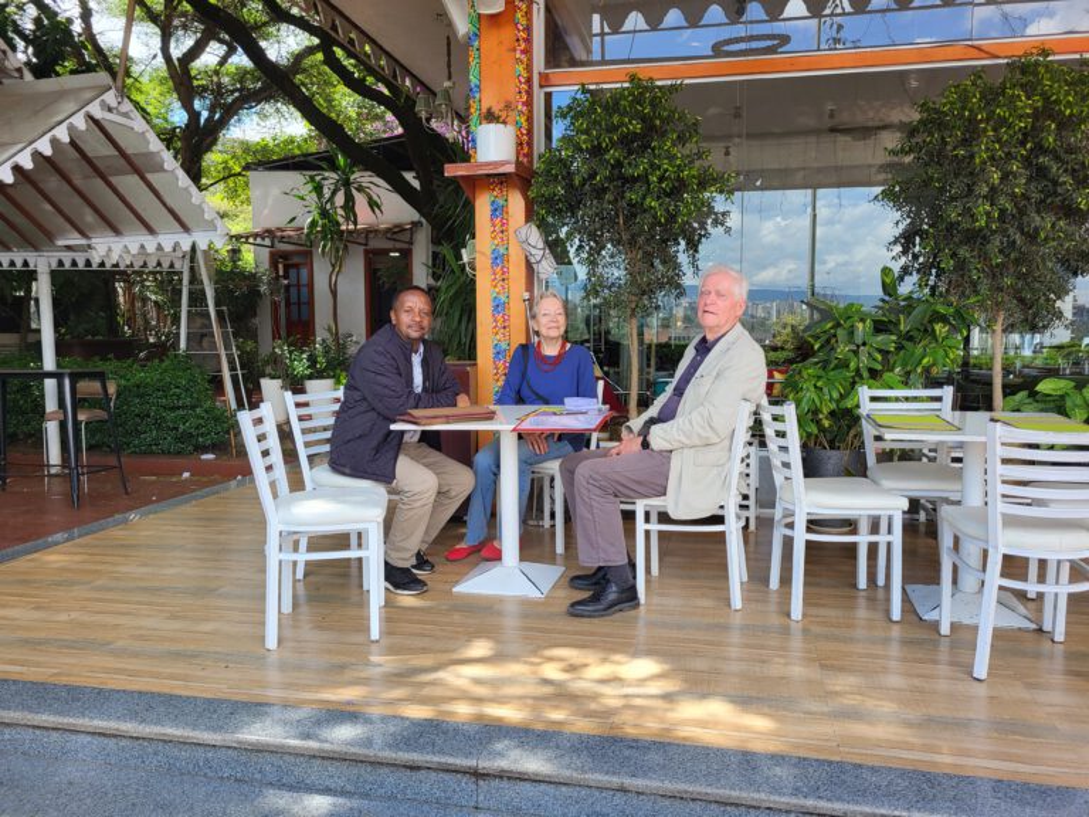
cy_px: 408
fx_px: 818
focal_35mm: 26
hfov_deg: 67.3
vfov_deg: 53.1
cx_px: 544
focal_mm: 5.4
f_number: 1.8
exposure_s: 1/330
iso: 40
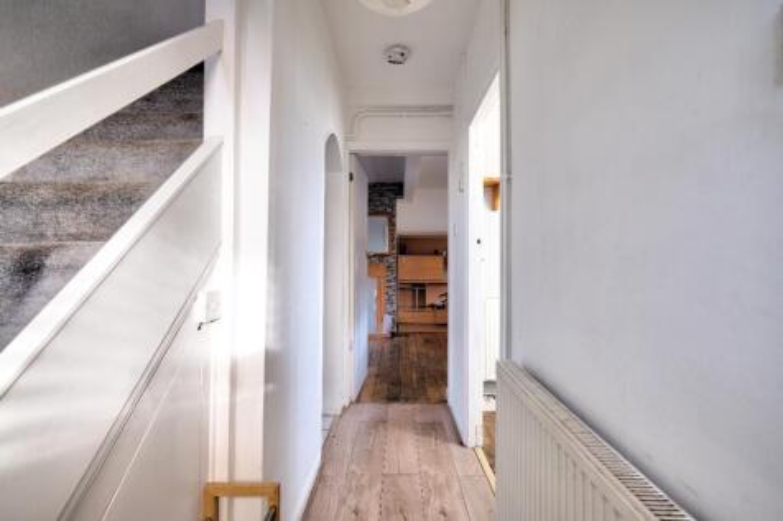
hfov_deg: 96.8
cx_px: 392
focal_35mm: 16
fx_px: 348
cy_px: 260
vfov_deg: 73.7
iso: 400
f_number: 4
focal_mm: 10.5
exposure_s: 1/15
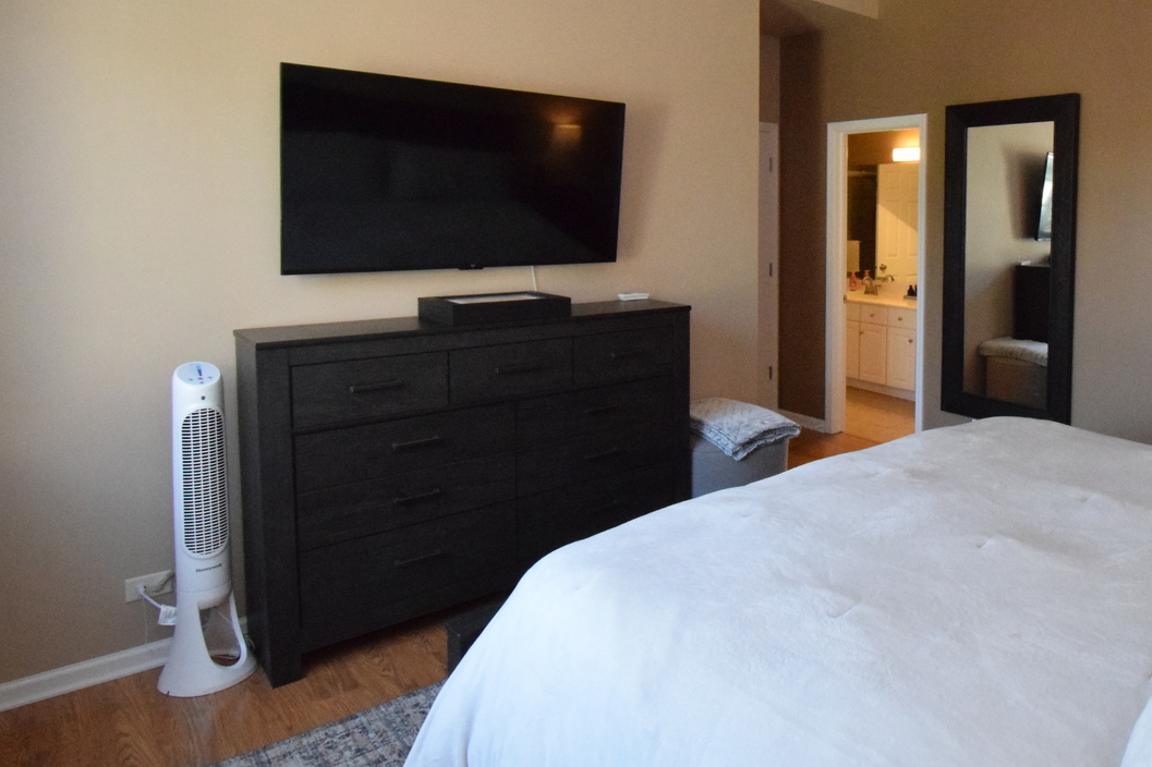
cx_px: 869
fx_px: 736
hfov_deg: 70.8
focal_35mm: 23
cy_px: 261
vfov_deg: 54.1
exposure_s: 1/125
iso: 8000
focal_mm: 10
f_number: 13
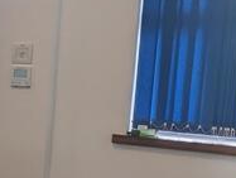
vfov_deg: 20.7
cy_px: 112
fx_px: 485
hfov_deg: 19.8
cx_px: -192
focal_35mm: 71
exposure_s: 1/144
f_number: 2.2
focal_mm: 1.95
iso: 60
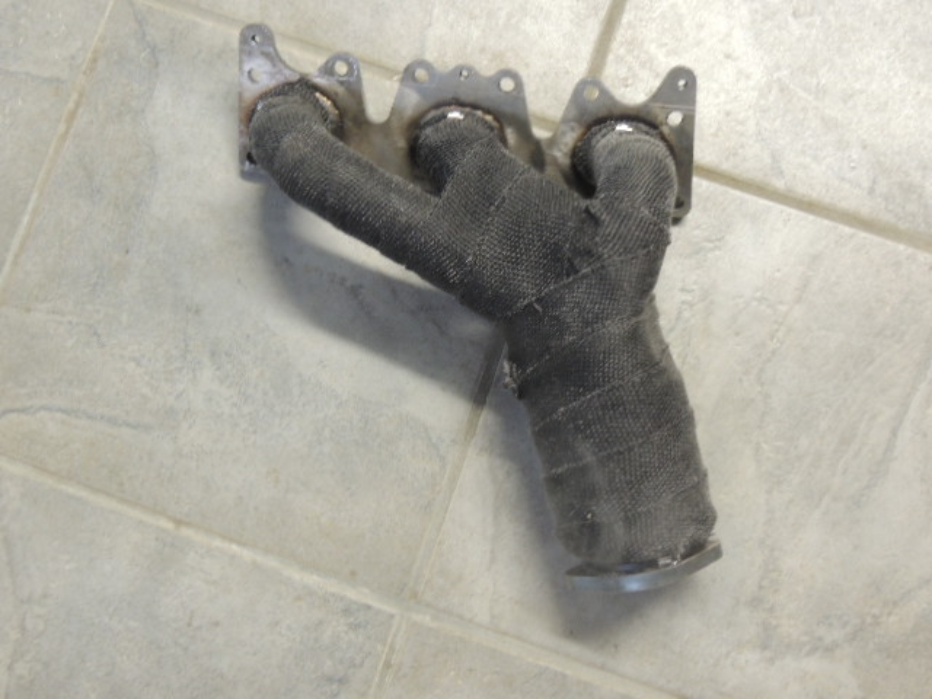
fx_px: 1077
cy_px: 350
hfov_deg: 46.8
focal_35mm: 40
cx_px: 466
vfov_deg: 36.0
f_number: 3.3
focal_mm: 7.1
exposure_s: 1/15
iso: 400
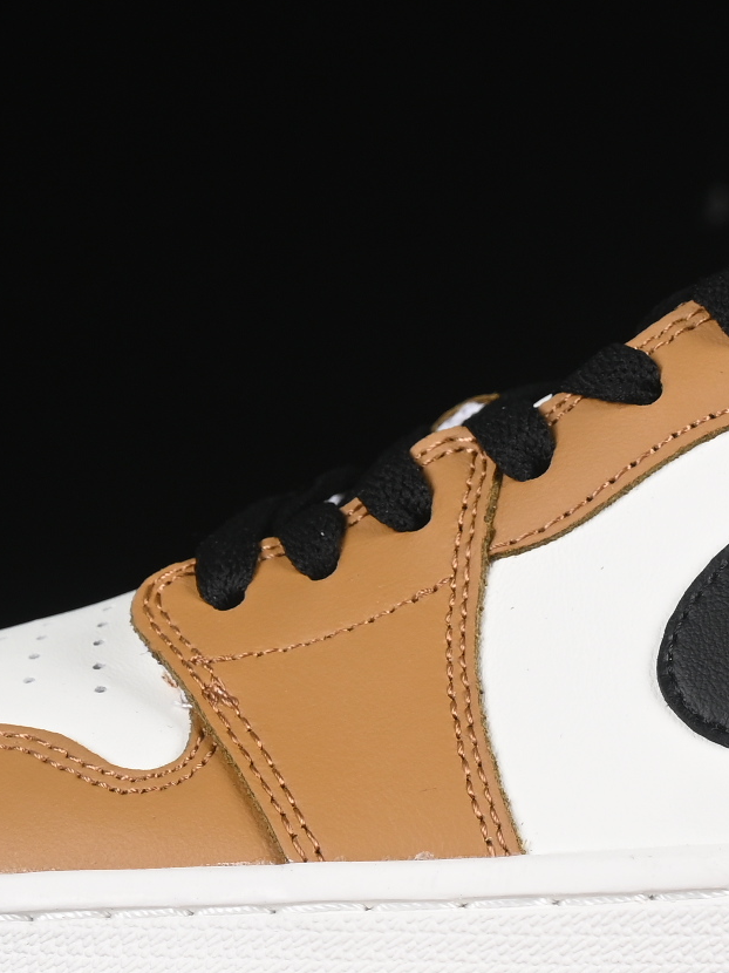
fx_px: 6799
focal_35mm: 242
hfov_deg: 6.1
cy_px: 404
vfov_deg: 8.2
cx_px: 660
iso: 160
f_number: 7.1
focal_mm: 50
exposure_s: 1/80
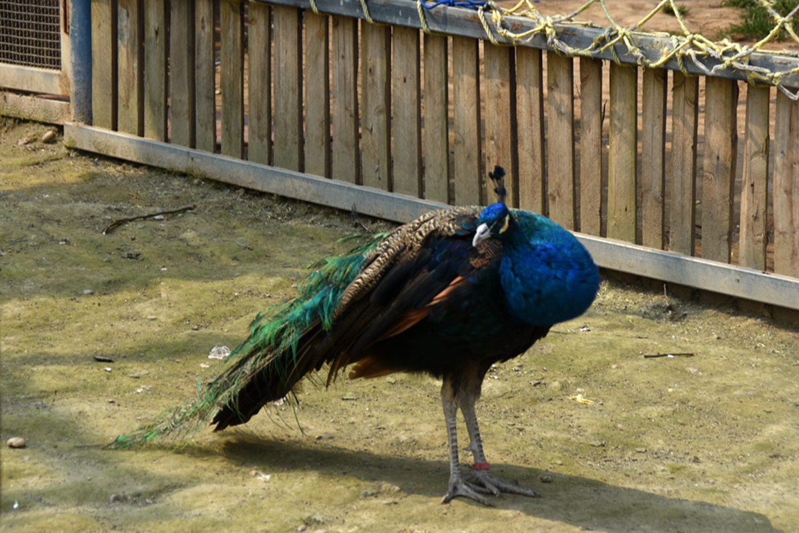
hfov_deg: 15.9
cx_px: 400
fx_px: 2863
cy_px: 266
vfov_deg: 10.6
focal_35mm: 129
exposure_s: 1/200
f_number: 9
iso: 100
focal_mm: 86
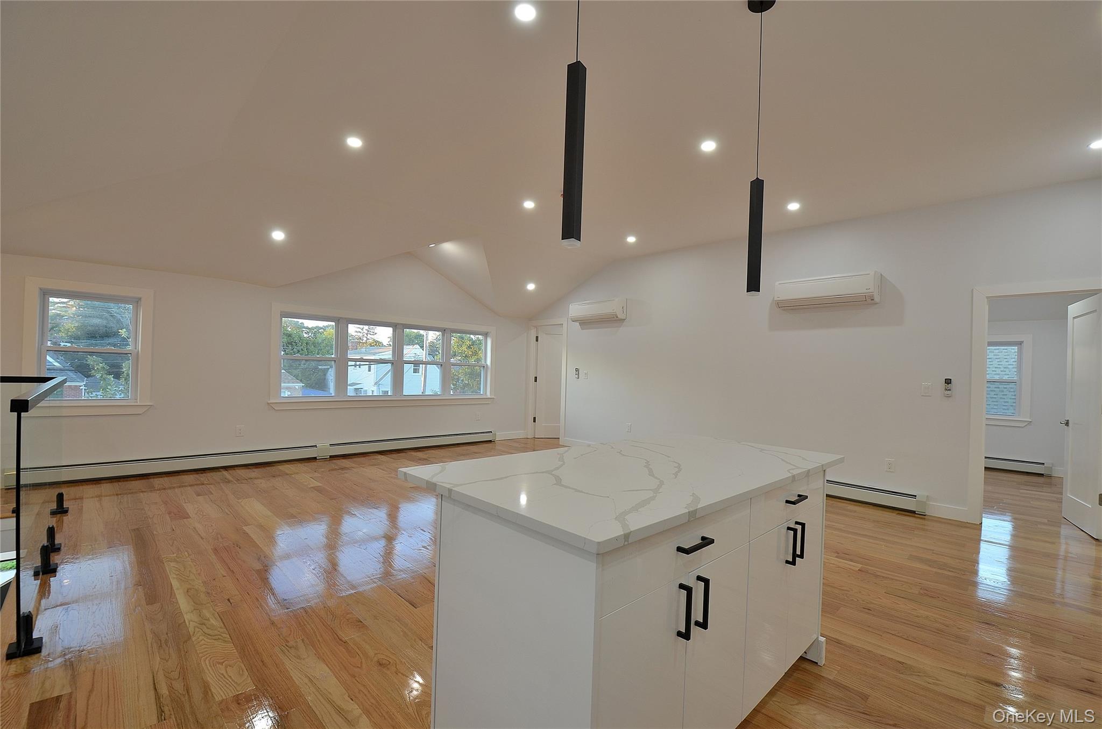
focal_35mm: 15
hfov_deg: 100.5
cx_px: 551
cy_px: 364
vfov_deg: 77.1
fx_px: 458
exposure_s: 1/6
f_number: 7.1
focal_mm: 10
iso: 100
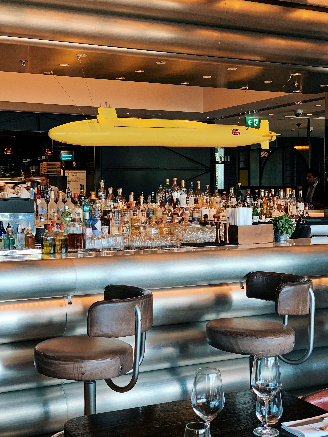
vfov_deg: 36.8
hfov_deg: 28.0
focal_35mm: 52
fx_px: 657
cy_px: 218
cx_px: 164
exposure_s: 1/50
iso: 100
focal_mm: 6
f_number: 2.4
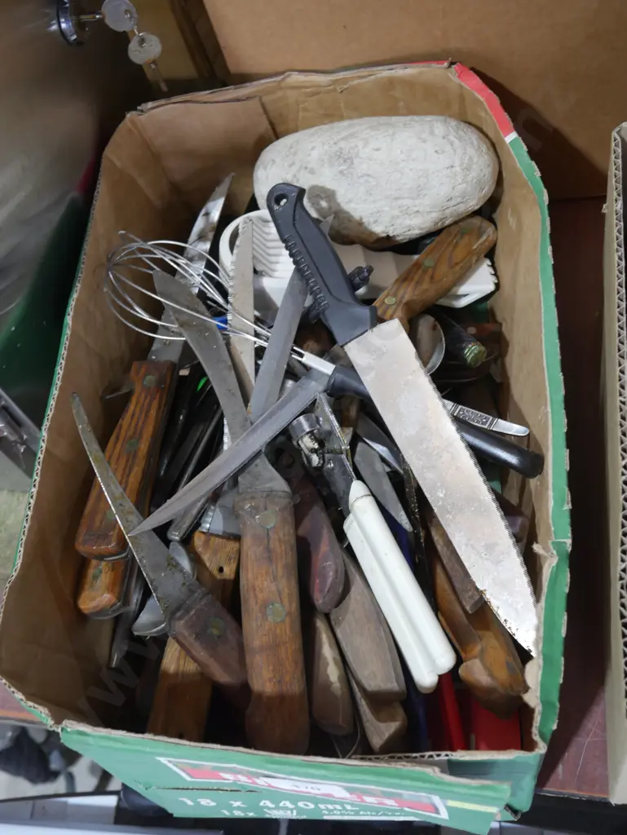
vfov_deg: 46.8
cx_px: 314
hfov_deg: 36.0
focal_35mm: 40
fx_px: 965
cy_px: 418
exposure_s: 1/60
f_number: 4.5
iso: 640
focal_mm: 20
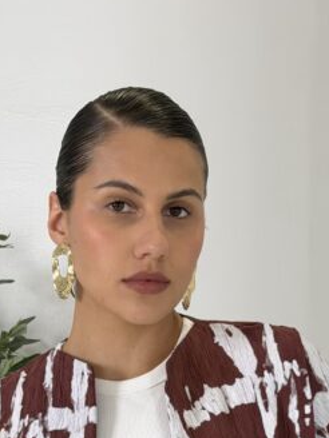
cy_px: 517
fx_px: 1483
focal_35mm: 117
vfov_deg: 16.2
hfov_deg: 12.7
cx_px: 142
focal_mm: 6.76
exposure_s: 1/411
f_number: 1.78
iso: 64
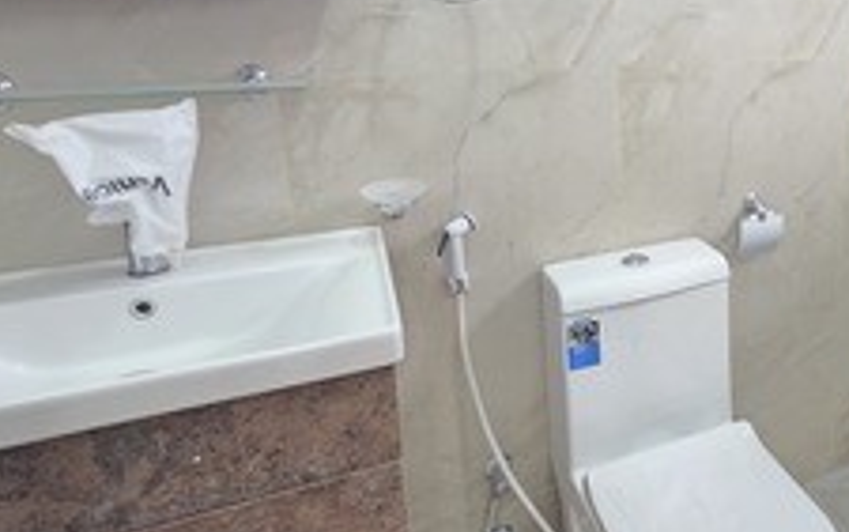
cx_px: 734
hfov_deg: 58.6
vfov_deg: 43.8
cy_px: 164
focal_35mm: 28
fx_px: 648
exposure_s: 1/60
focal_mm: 2.2
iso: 160
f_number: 1.9
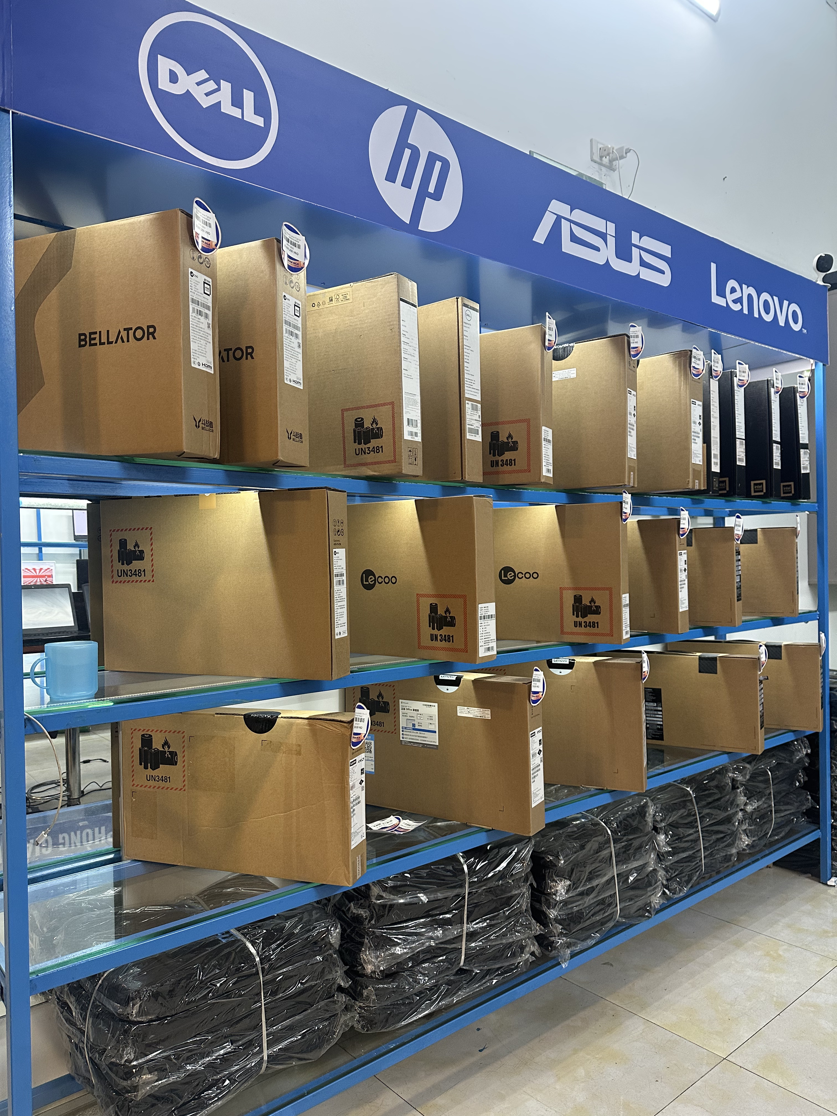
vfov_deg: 71.6
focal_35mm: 24
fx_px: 774
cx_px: 418
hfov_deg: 56.8
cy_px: 558
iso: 200
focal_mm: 6.86
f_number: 1.78
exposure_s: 1/121
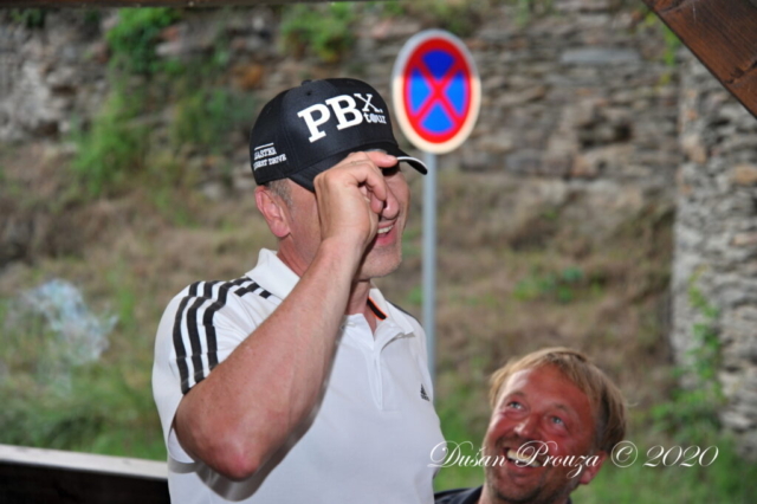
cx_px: 378
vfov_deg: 16.1
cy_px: 252
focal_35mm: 85
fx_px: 1786
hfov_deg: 23.9
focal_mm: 85
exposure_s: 1/125
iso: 400
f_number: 4.5
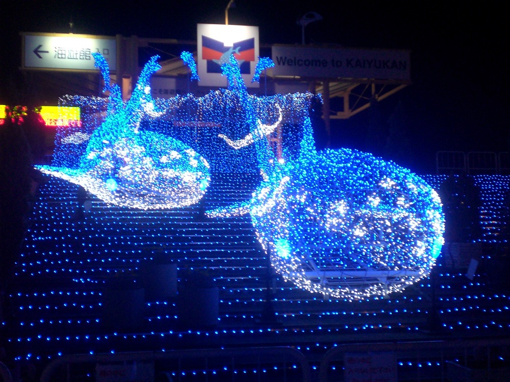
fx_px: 751
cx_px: 255
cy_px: 191
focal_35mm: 51
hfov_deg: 37.5
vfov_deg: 28.6
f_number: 3.6
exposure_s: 1/30
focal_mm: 8.44
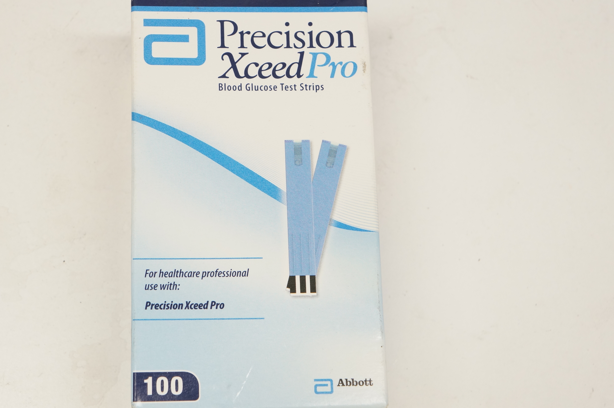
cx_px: 258
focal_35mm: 72
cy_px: 209
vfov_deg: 19.0
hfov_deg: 28.2
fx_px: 1220
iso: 800
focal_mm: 39
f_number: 7.1
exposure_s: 1/125
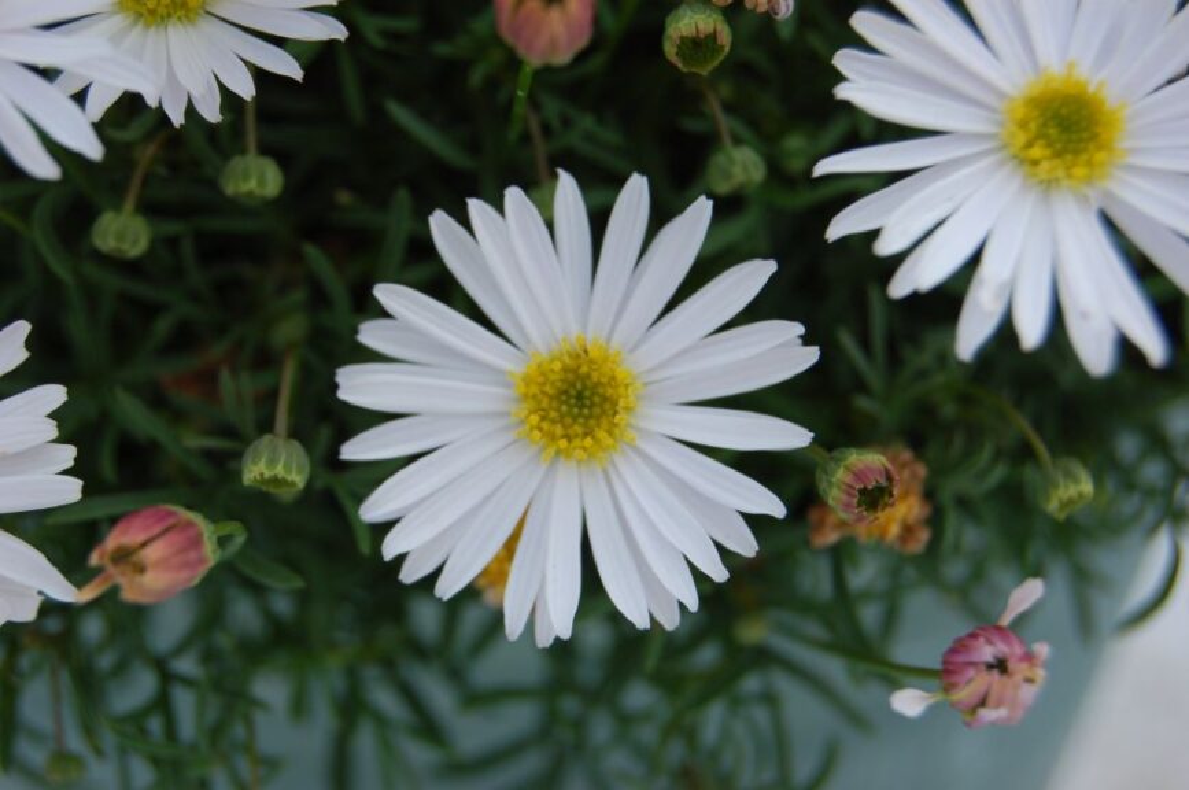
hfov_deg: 24.6
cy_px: 395
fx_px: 2722
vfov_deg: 16.5
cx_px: 594
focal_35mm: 82
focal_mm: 55
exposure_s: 1/200
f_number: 6.3
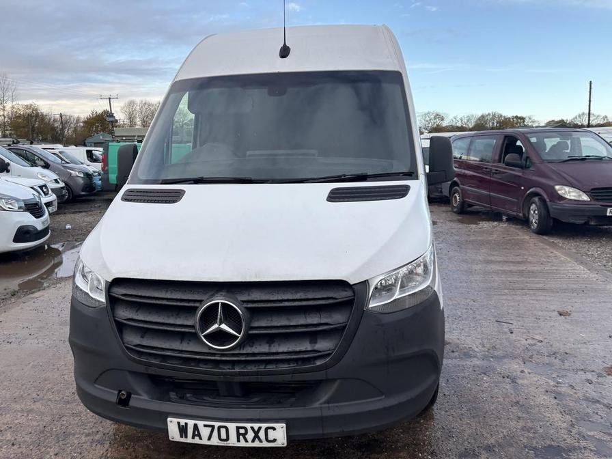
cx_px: 306
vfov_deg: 53.1
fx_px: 460
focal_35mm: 26
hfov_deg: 67.3
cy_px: 230
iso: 50
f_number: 1.6
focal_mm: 5.96
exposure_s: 1/492
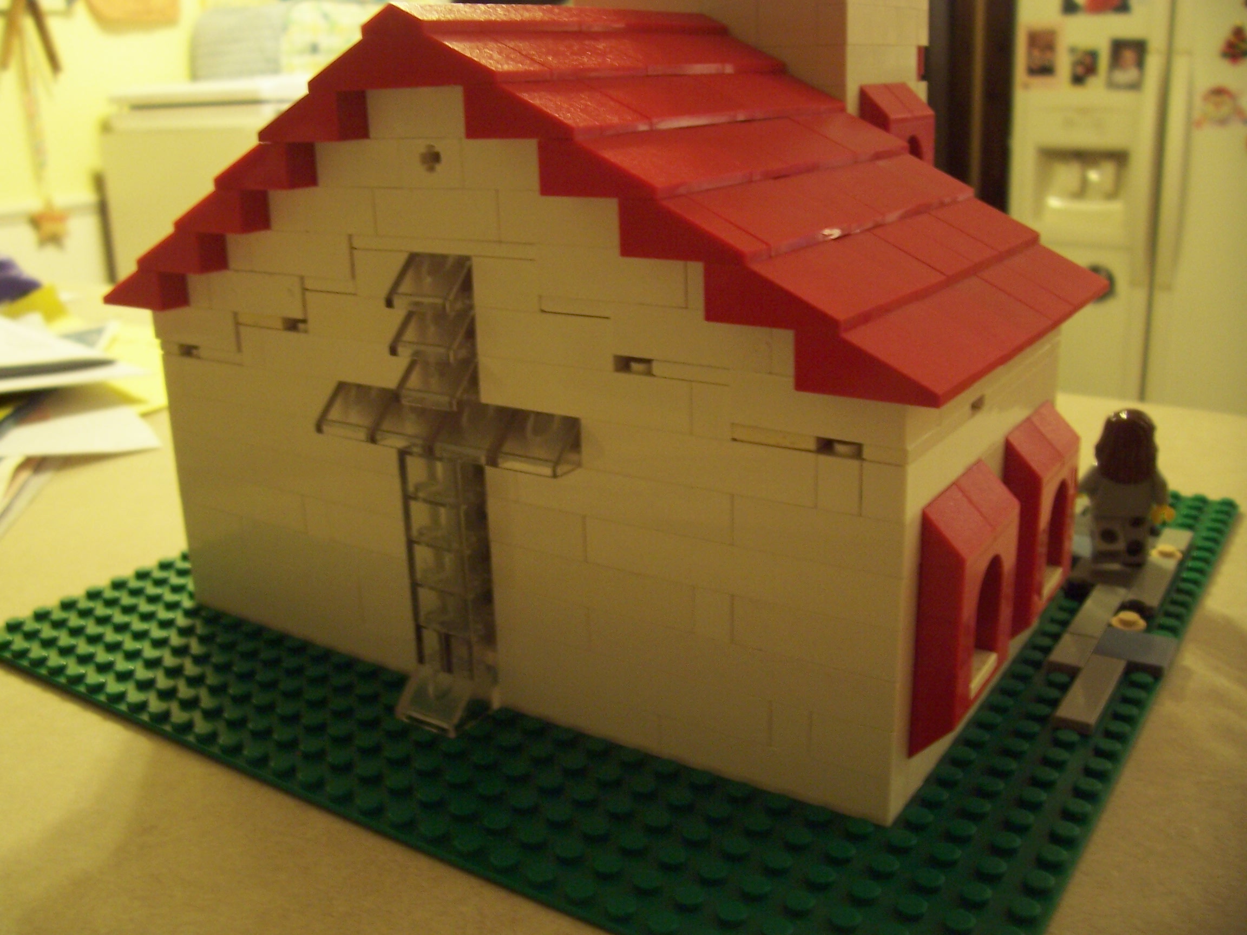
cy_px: 468
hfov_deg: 54.0
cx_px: 624
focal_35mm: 34
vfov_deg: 41.8
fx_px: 1225
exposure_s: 1/8
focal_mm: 5.6
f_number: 2.7
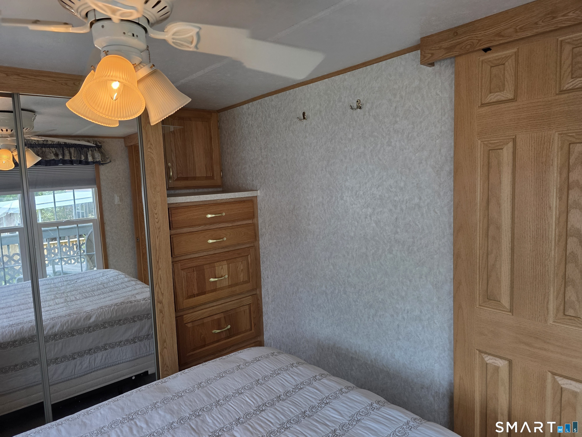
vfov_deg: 58.9
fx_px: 387
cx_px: 291
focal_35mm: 23
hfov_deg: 73.9
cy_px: 218
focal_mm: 6.3
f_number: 1.7
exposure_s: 1/120
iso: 125
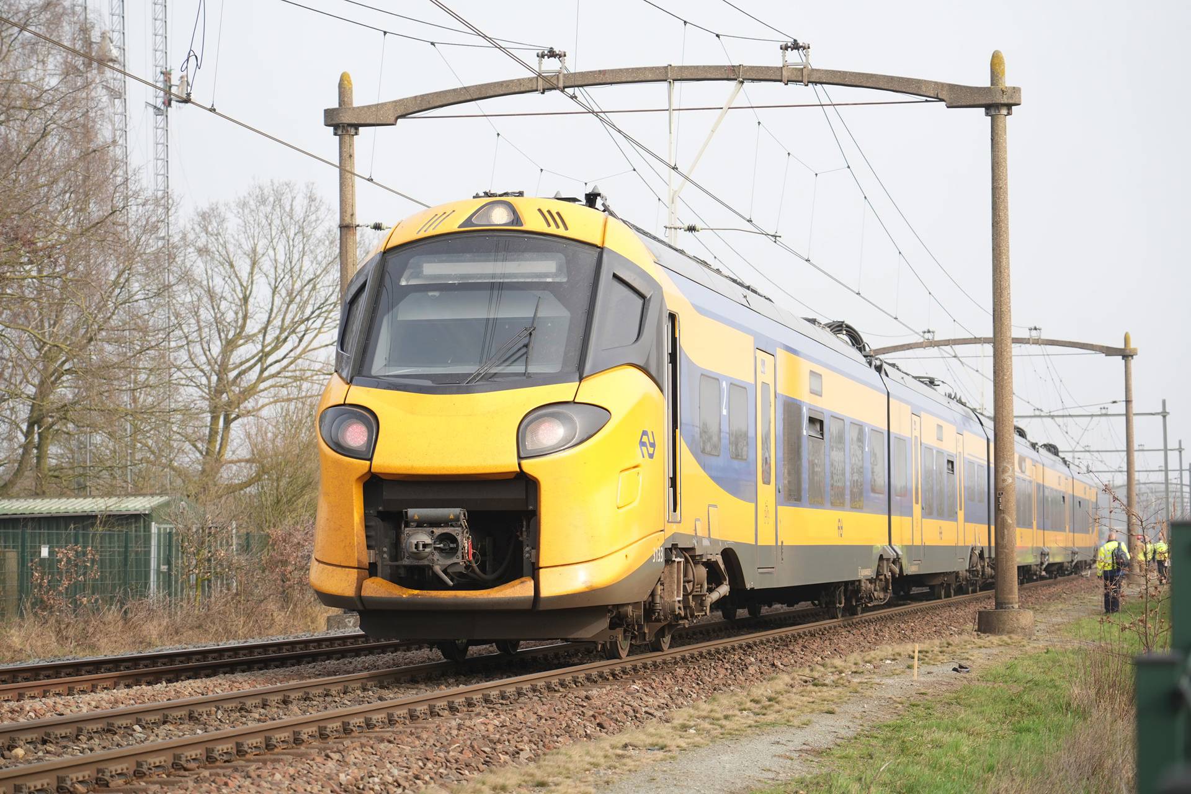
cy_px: 397
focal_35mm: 105
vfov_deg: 13.0
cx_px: 596
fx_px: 3473
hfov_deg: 19.5
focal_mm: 105
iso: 200
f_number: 5
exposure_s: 1/400
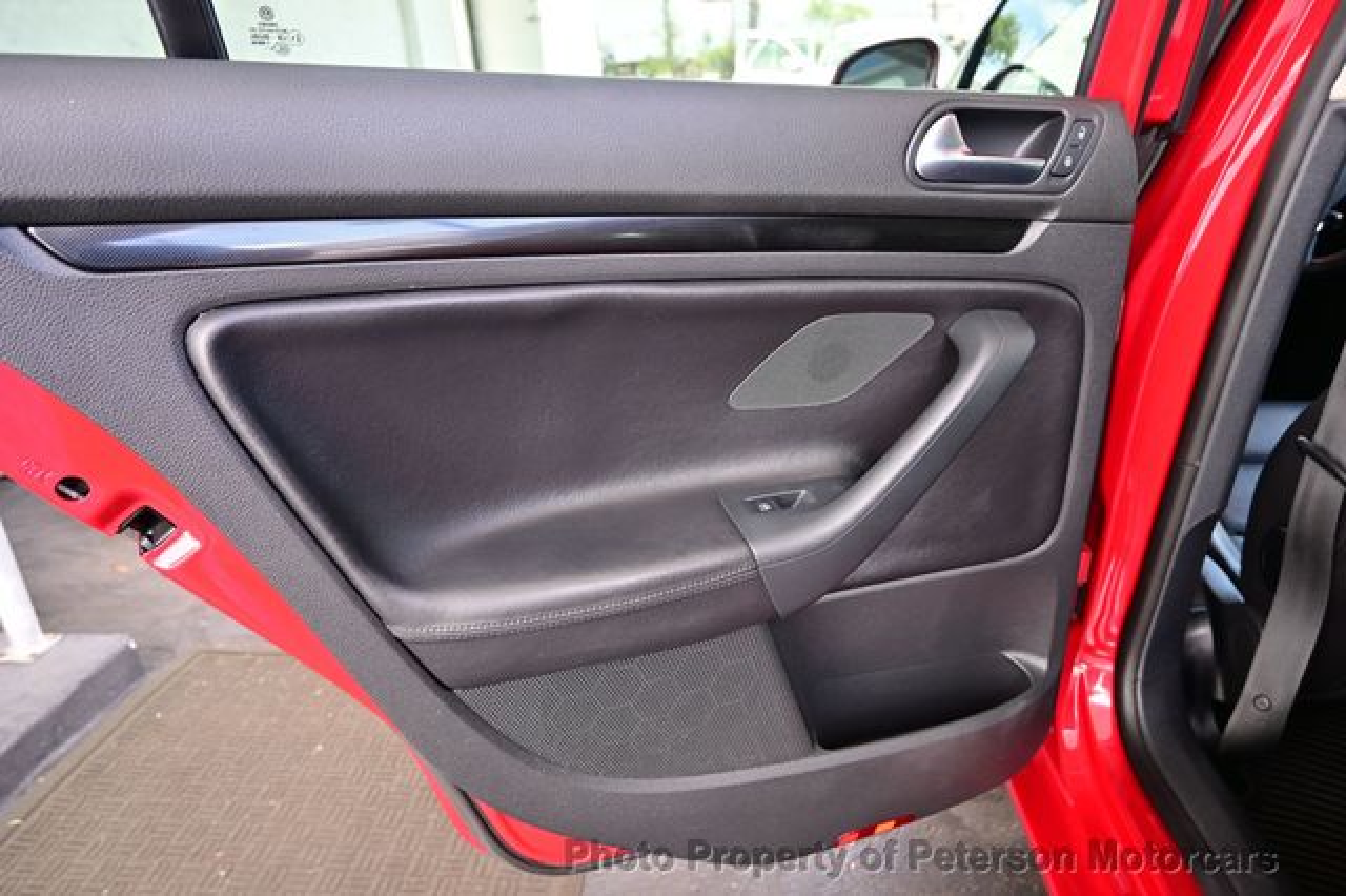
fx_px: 897
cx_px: 673
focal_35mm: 24
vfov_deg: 53.1
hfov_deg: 73.8
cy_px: 448
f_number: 3.5
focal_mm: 16
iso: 110
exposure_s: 1/25
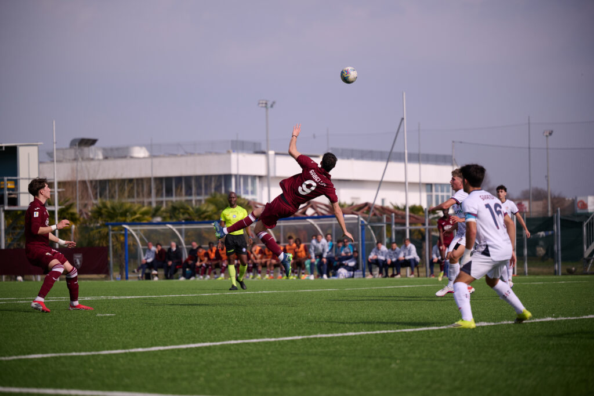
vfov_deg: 11.4
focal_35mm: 120
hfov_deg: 17.1
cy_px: 198
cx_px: 297
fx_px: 1980
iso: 125
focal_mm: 120
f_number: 2.8
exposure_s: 1/4000
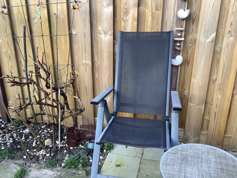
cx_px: 118
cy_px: 89
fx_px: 212
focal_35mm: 31
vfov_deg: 45.4
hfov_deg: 58.4
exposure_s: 1/120
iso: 100
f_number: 2.4
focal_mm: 3.3
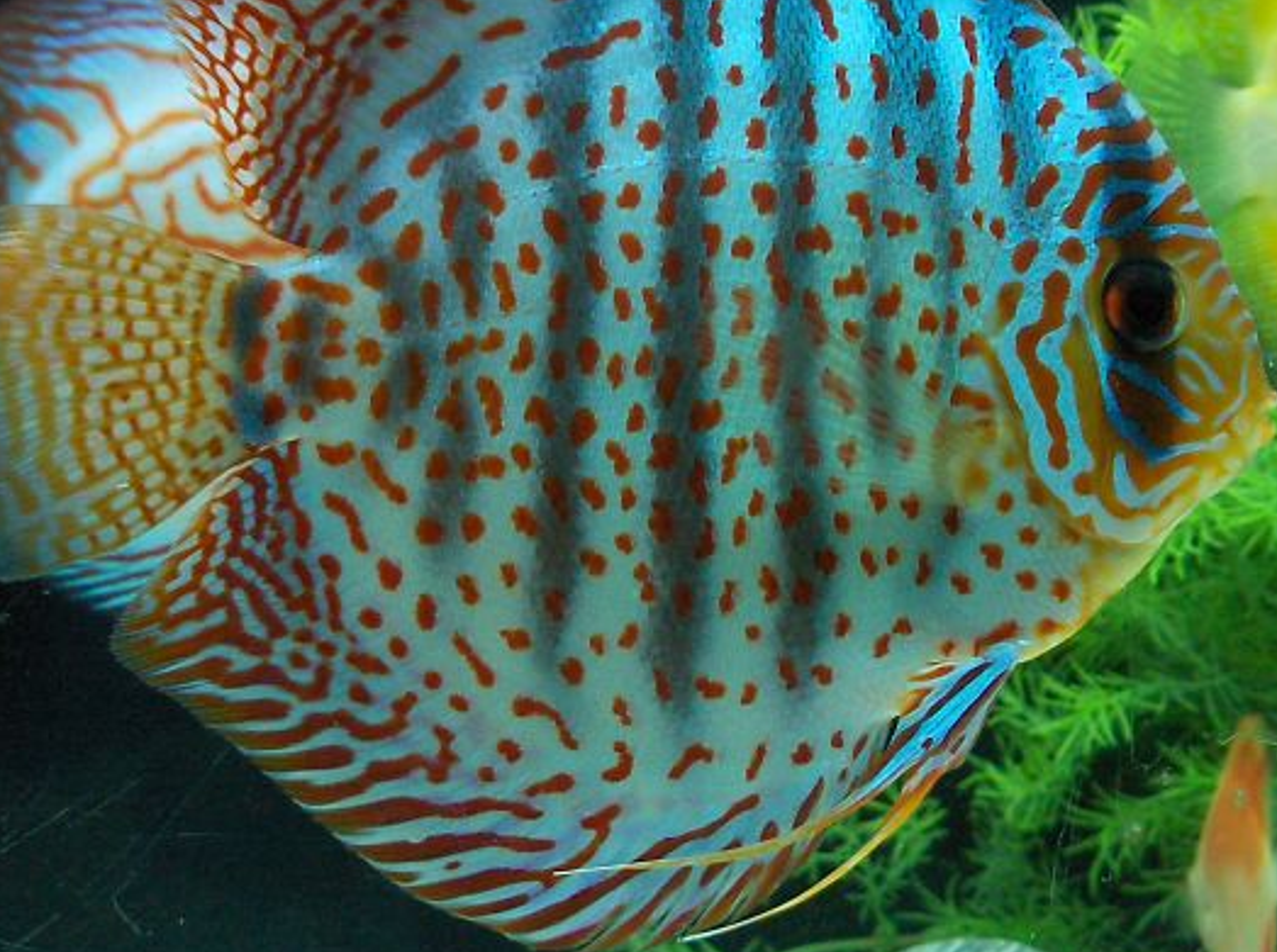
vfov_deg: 30.7
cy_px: 381
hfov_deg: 40.5
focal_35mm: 47
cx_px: 673
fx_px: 1731
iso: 200
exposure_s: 1/15.4
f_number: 2.8
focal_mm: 5.8
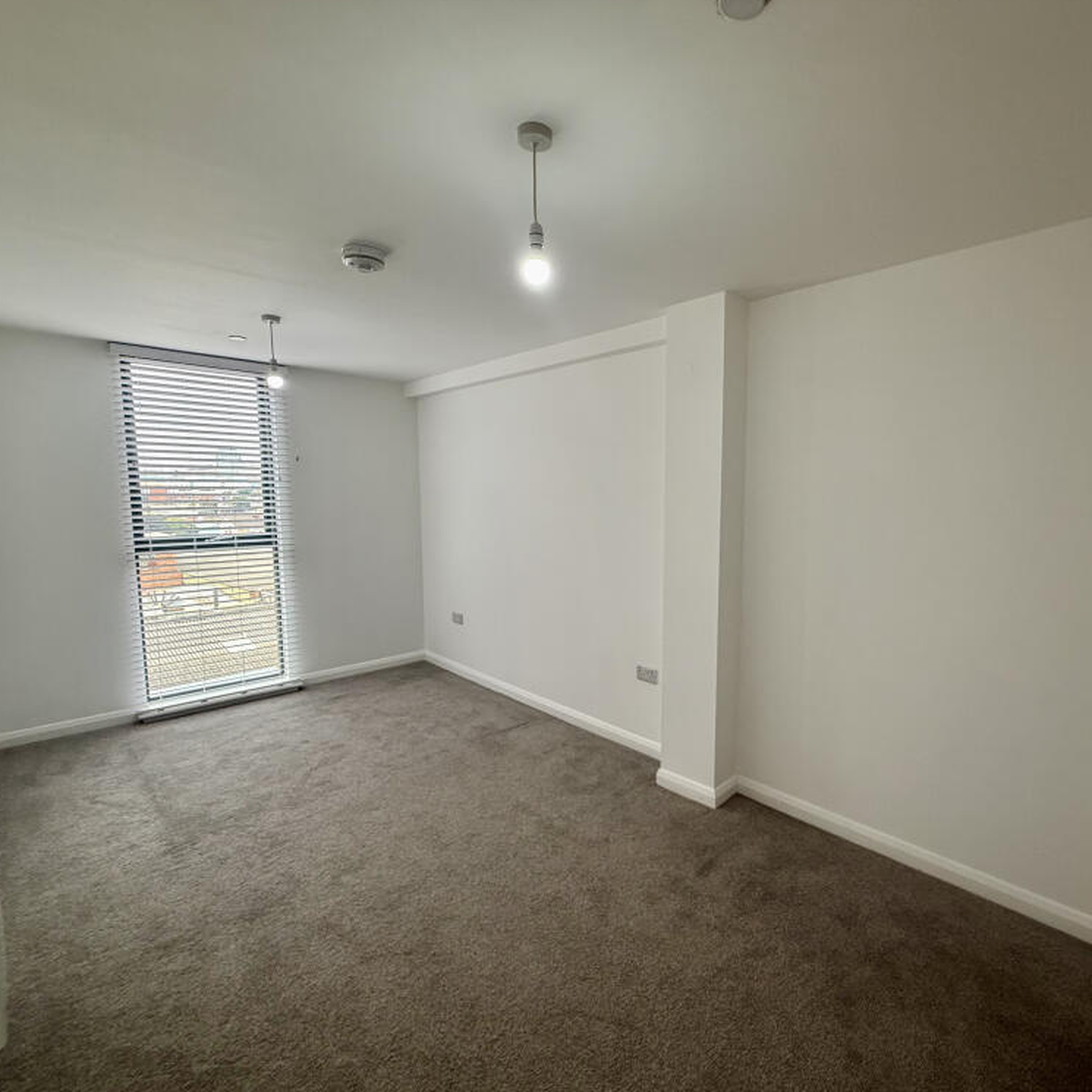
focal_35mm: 17
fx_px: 607
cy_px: 553
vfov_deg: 84.0
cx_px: 635
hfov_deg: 83.3
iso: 100
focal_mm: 2.22
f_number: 2.2
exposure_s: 1/100
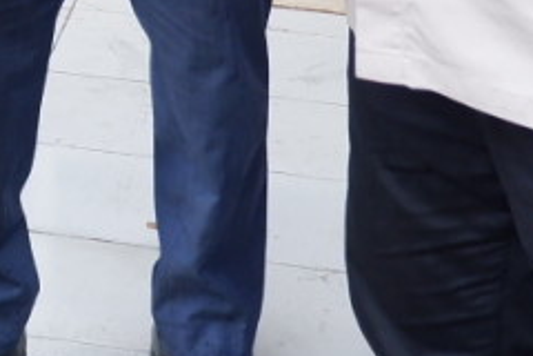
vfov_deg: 7.2
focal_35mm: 170
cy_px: -701
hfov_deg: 11.6
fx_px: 2517
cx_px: -235
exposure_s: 1/170
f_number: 3.5
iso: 400
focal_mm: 15
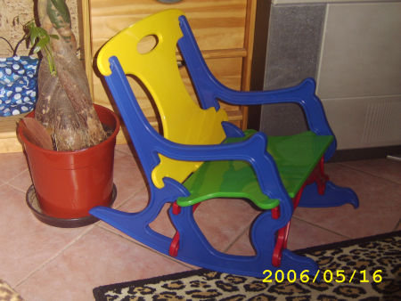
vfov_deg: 31.5
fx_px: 533
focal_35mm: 46
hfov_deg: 41.2
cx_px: 200
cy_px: 150
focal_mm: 11.93
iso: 200
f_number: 3.5
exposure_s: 1/60
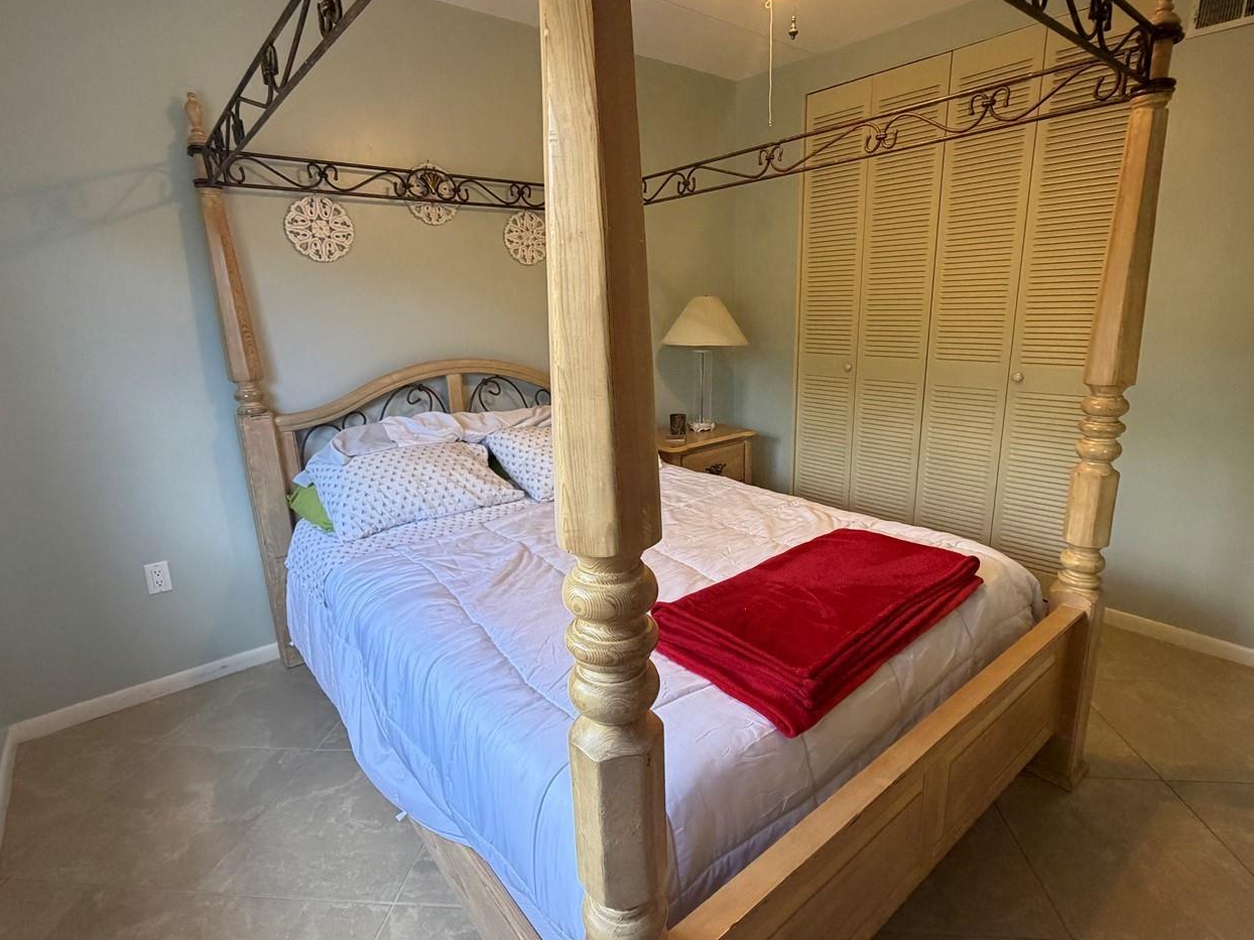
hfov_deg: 87.7
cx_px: 639
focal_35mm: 18
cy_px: 464
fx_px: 652
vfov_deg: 71.6
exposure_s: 1/120
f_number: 2.2
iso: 320
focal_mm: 2.22
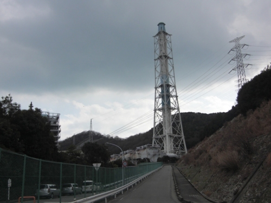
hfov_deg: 47.9
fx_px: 305
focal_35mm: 39
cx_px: 136
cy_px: 102
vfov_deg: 36.8
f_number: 8
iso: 50
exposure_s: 1/160
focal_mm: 6.9
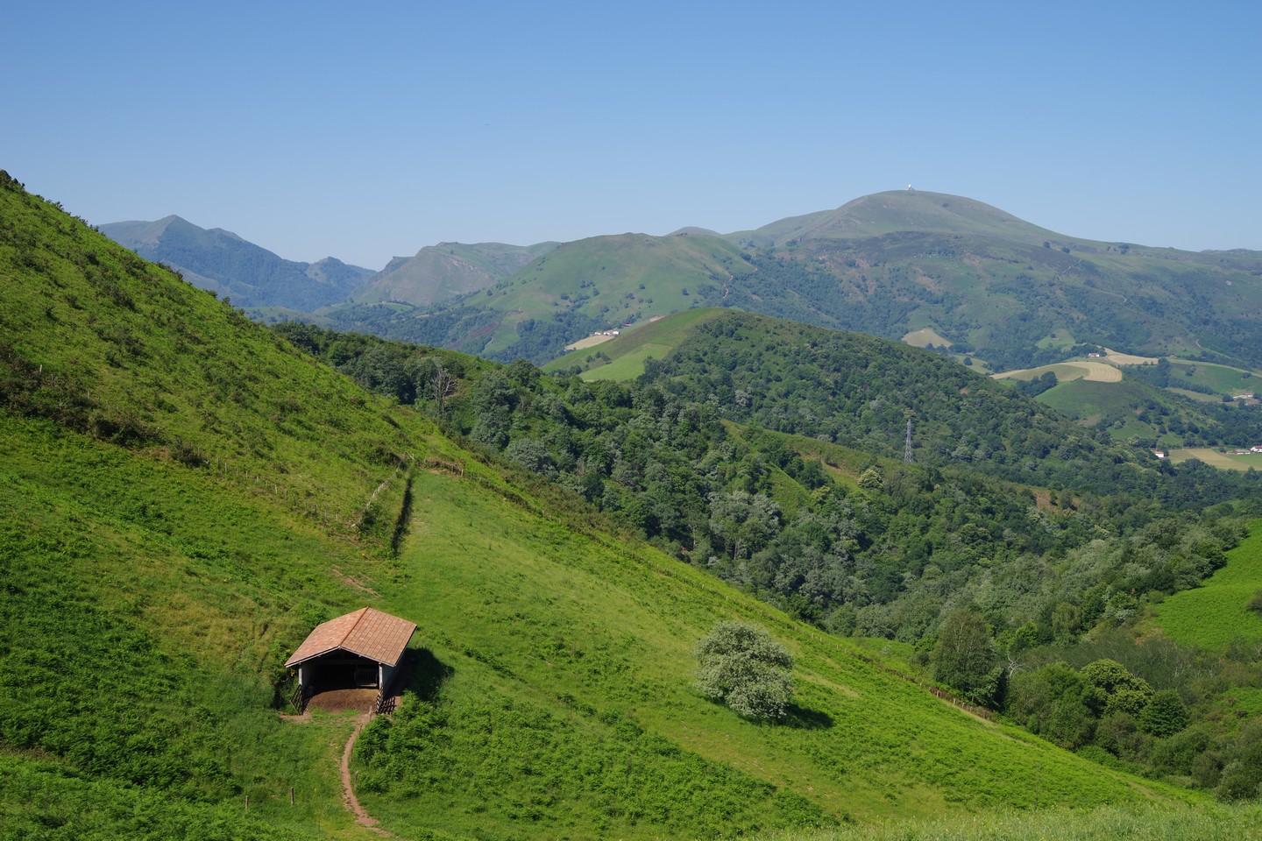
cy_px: 420
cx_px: 631
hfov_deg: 45.4
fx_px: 1507
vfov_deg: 31.2
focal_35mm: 43
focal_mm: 43
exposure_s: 1/125
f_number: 10
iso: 100
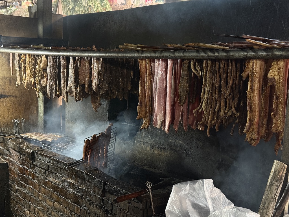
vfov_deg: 30.3
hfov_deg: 39.7
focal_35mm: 48
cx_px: 144
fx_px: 401
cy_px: 108
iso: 400
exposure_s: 1/40
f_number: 1.78
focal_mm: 6.76
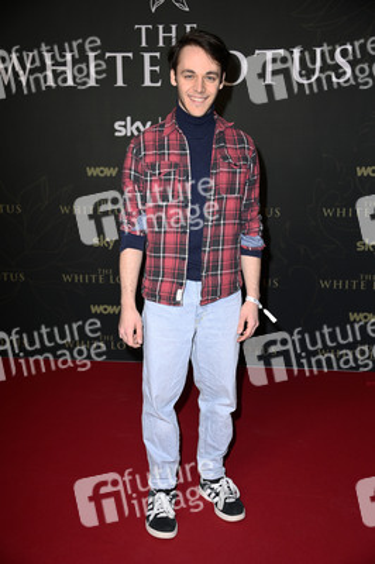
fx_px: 751
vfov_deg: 41.1
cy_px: 282
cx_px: 188
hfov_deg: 28.0
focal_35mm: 48
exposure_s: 1/200
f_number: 4.5
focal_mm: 48
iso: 800
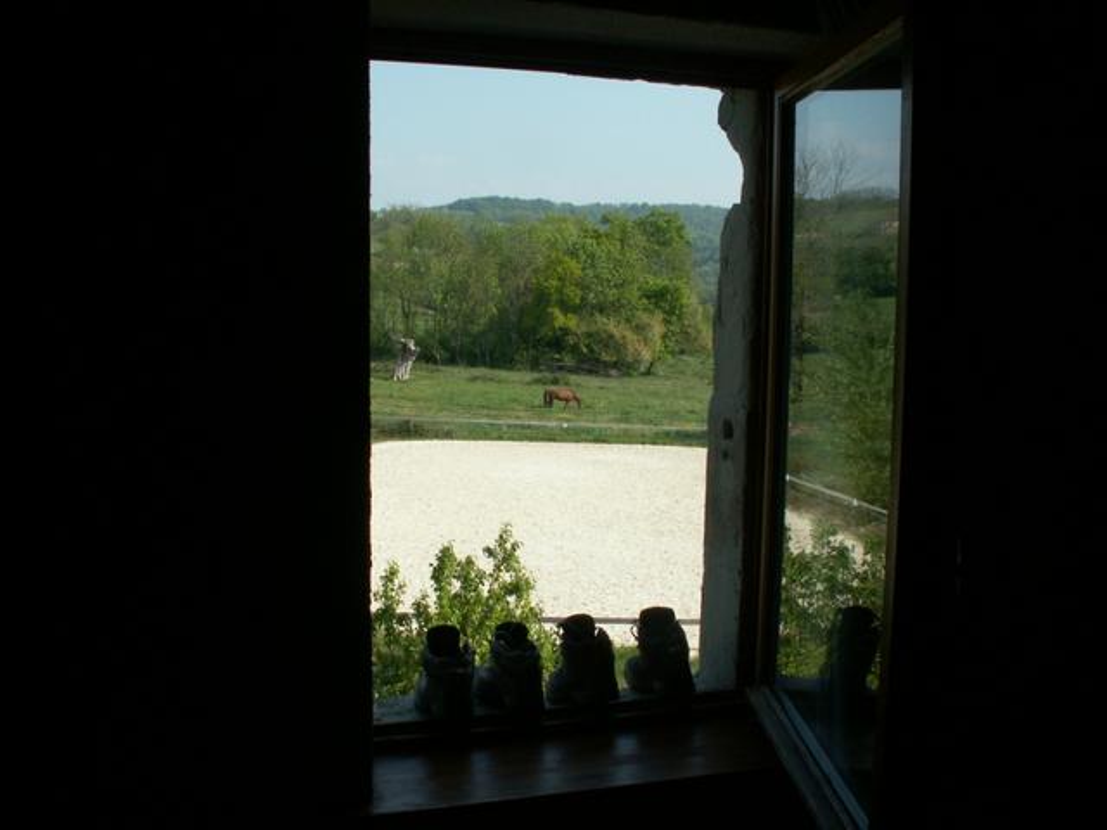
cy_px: 415
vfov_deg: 40.7
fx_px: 1119
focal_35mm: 35
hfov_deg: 52.6
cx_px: 554
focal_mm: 5.86
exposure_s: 1/200
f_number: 6.3
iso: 50
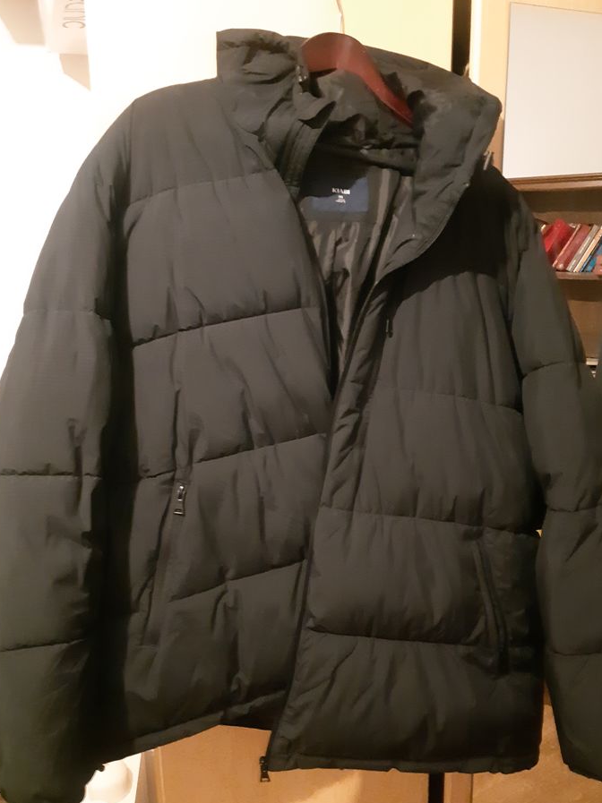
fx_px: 673
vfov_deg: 61.7
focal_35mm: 29
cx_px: 308
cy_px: 419
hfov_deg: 48.2
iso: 1250
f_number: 1.7
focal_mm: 3.93
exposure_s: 1/10
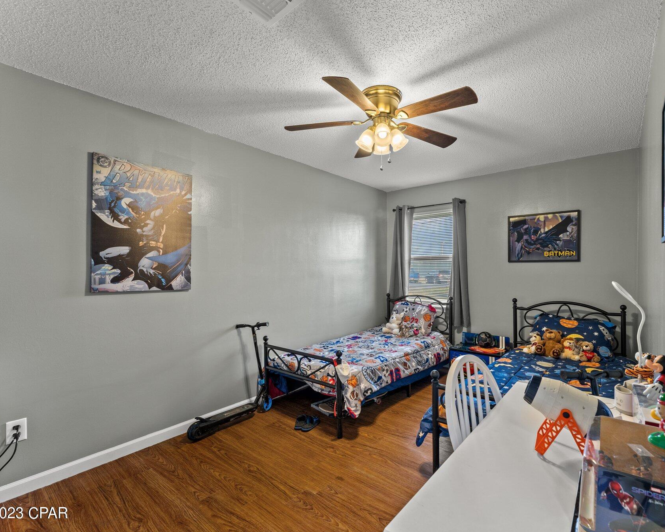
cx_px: 382
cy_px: 268
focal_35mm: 16
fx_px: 315
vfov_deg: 80.4
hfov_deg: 92.5
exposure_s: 1
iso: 640
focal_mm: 14
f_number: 8
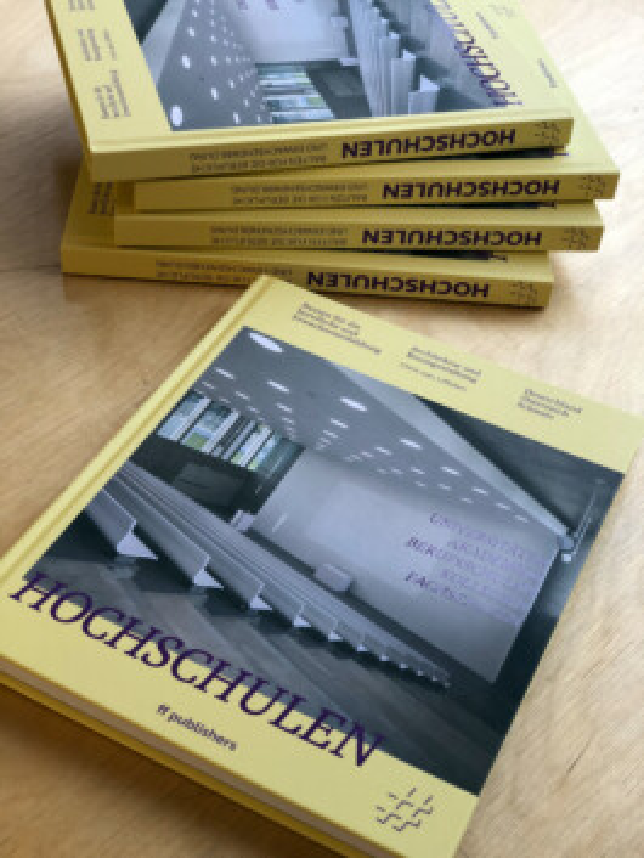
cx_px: 322
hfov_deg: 28.0
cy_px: 429
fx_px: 1289
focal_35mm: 52
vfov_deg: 36.8
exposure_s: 1/50
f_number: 2.4
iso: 40
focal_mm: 6
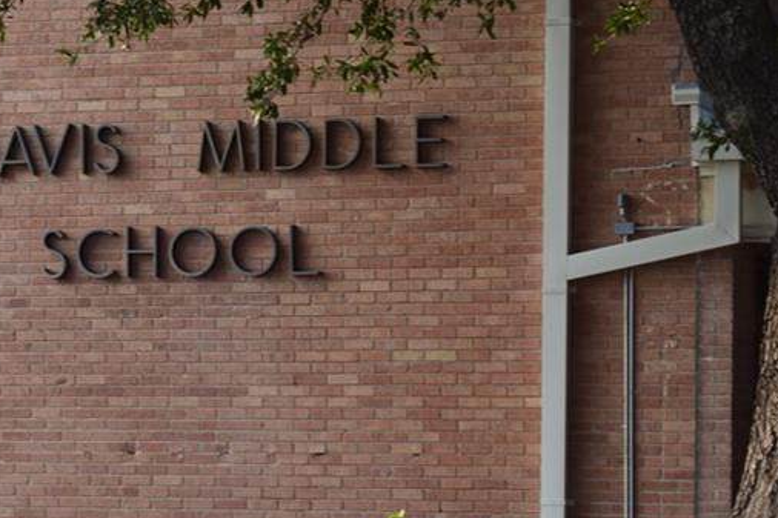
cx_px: 172
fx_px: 3608
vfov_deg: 8.2
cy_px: 441
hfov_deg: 12.3
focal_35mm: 167
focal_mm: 55
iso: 400
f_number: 9
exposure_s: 1/125
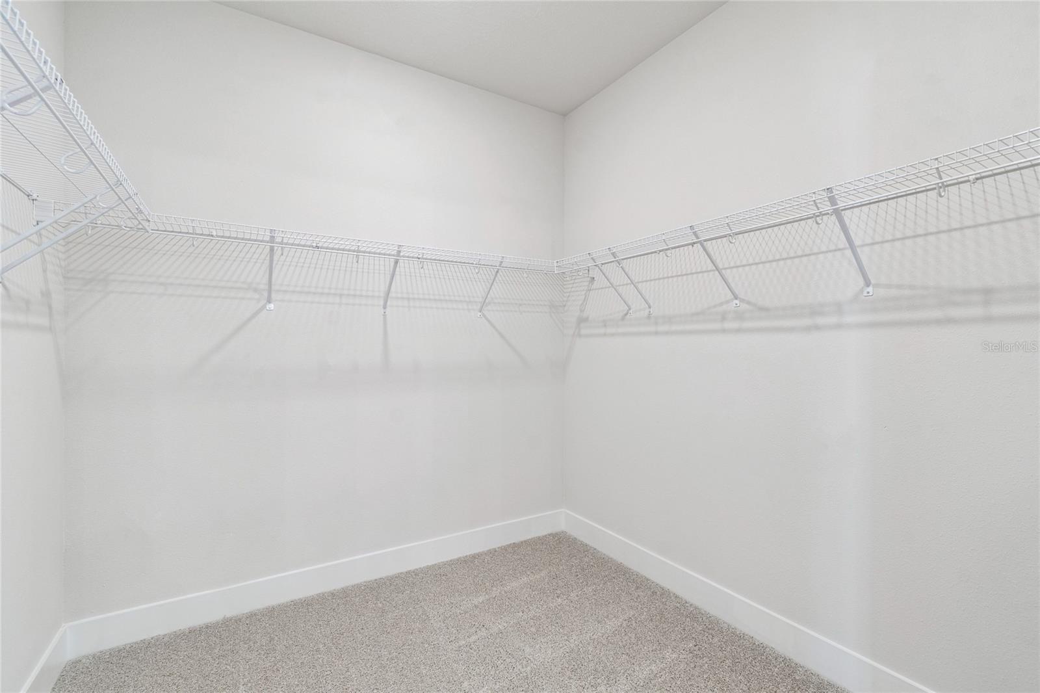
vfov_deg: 77.3
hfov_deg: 100.4
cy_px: 346
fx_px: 433
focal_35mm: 15
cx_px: 520
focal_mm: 10
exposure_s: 1/2
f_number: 7.1
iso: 100
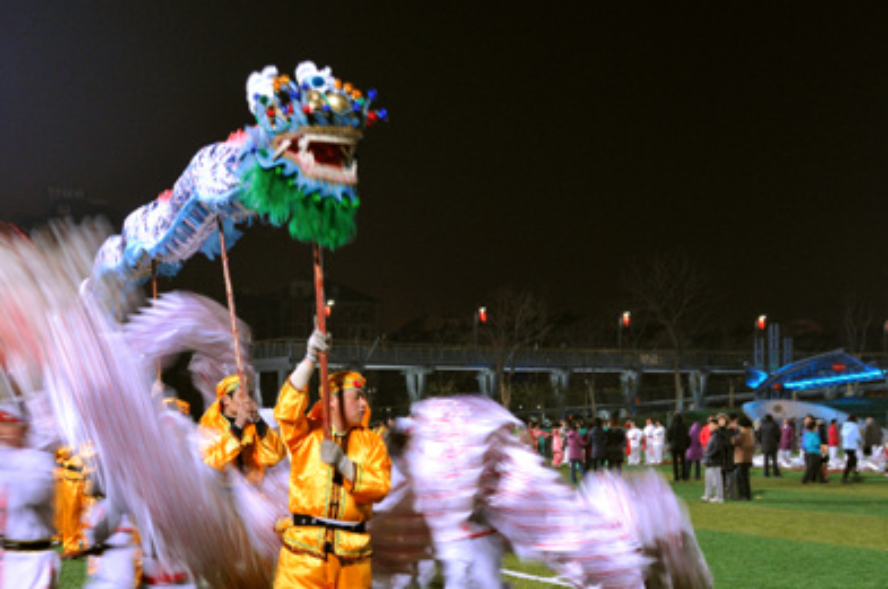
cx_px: 343
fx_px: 1355
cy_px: 406
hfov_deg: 36.1
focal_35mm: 55
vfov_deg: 24.4
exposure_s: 1/15
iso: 640
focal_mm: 24
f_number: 5
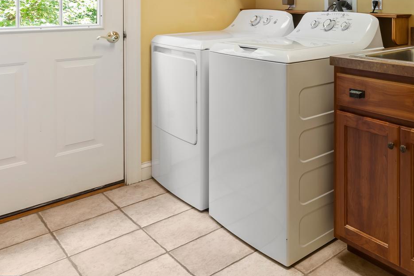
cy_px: 6
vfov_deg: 34.7
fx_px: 402
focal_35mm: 35
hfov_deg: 48.5
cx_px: 376
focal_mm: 16
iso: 250
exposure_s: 1.6
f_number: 10
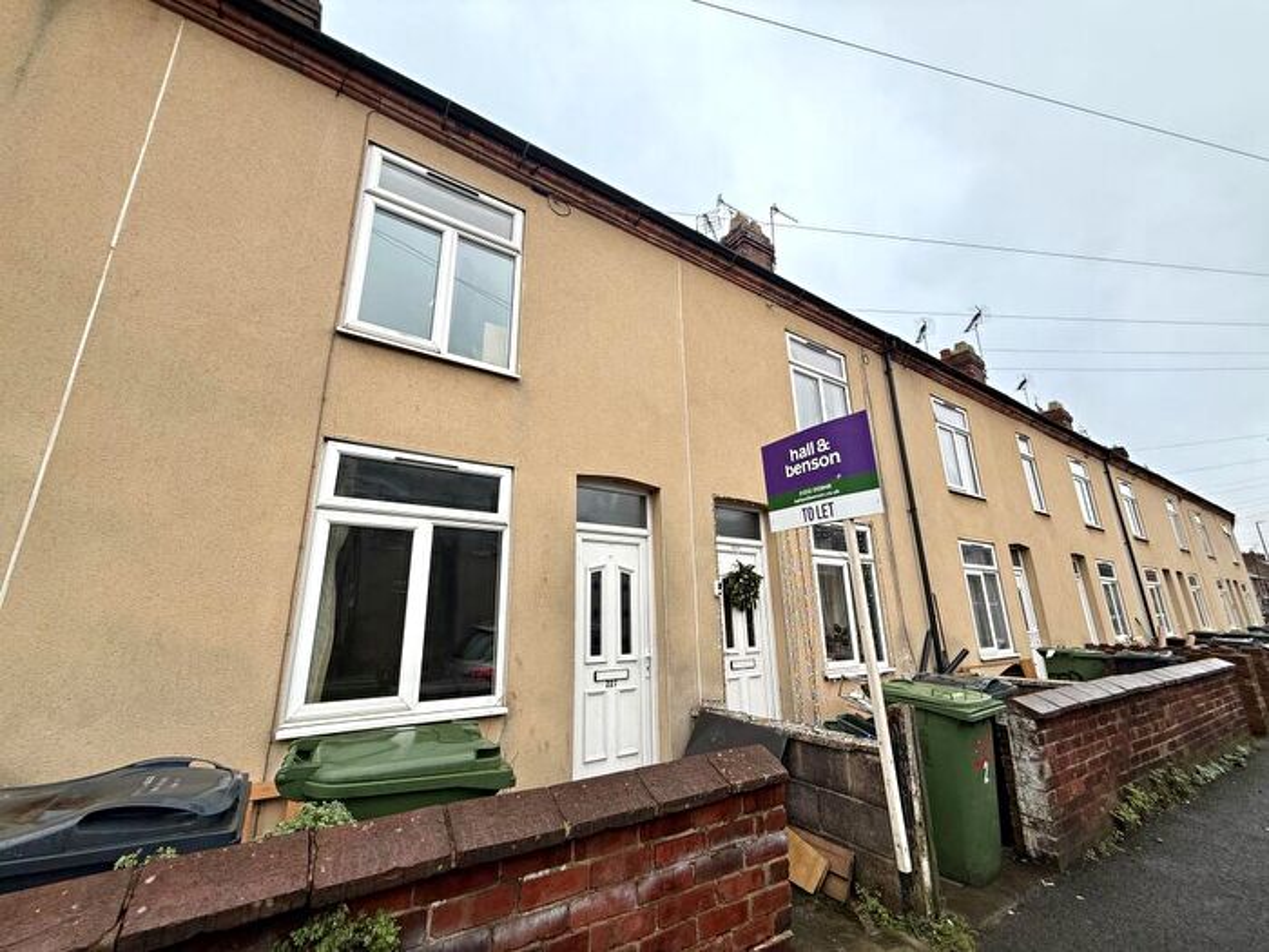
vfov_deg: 85.7
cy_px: 476
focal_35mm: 14
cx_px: 634
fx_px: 513
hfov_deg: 102.1
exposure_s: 1/99
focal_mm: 2.22
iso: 80
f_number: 2.2
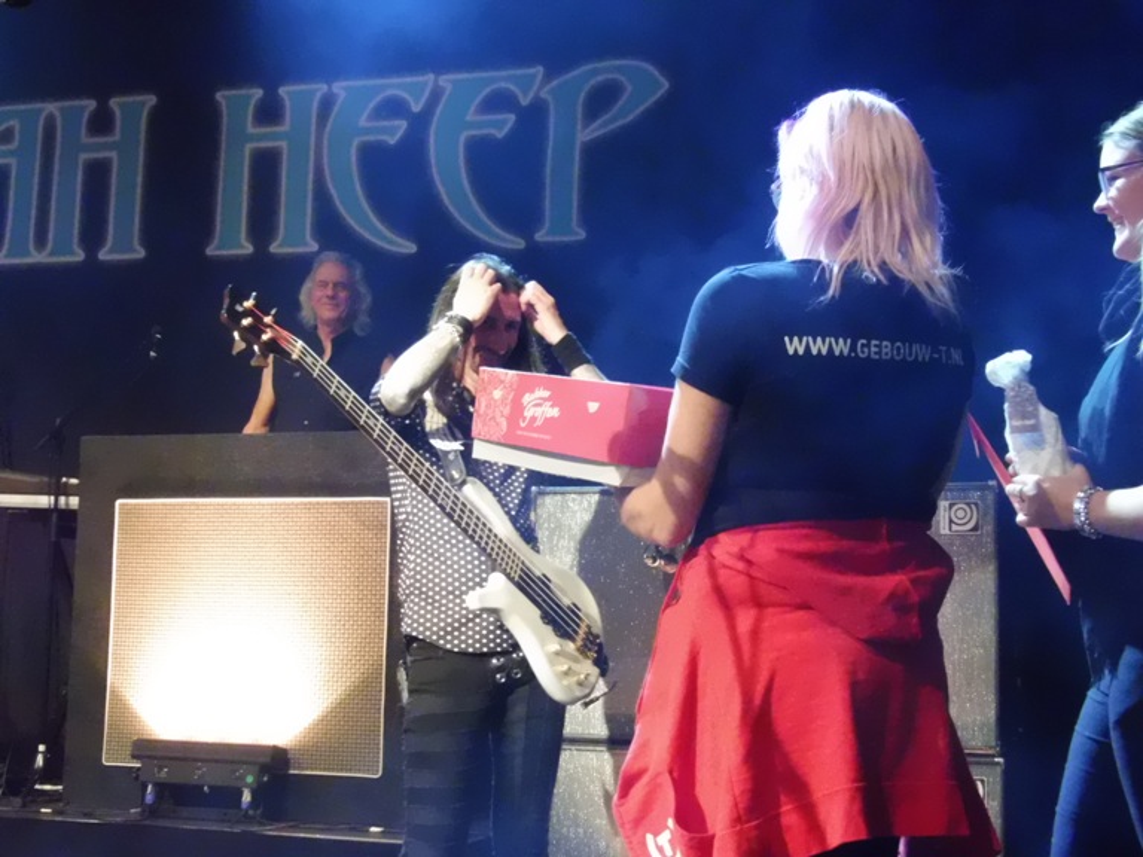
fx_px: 1684
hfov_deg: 37.5
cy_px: 428
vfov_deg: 28.6
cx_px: 572
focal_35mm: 51
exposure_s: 1/125
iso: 3200
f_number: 4.4
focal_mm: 9
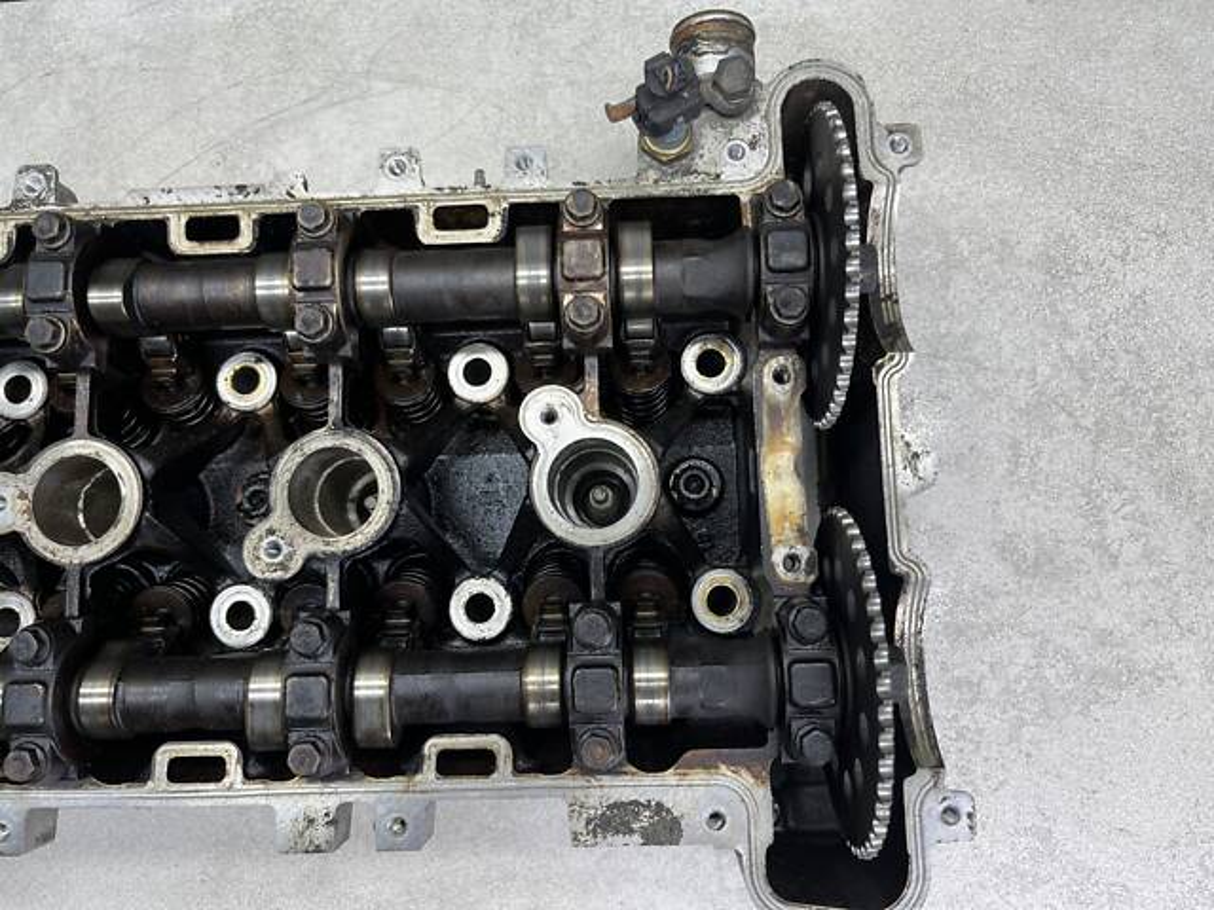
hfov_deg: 67.3
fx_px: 912
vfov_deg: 53.1
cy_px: 455
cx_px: 607
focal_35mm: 26
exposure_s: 1/100
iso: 50
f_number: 1.6
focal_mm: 5.1
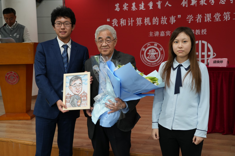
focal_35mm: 45
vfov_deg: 29.9
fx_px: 294
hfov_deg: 43.6
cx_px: 118
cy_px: 78
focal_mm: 45
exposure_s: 1/50
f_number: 4
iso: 640
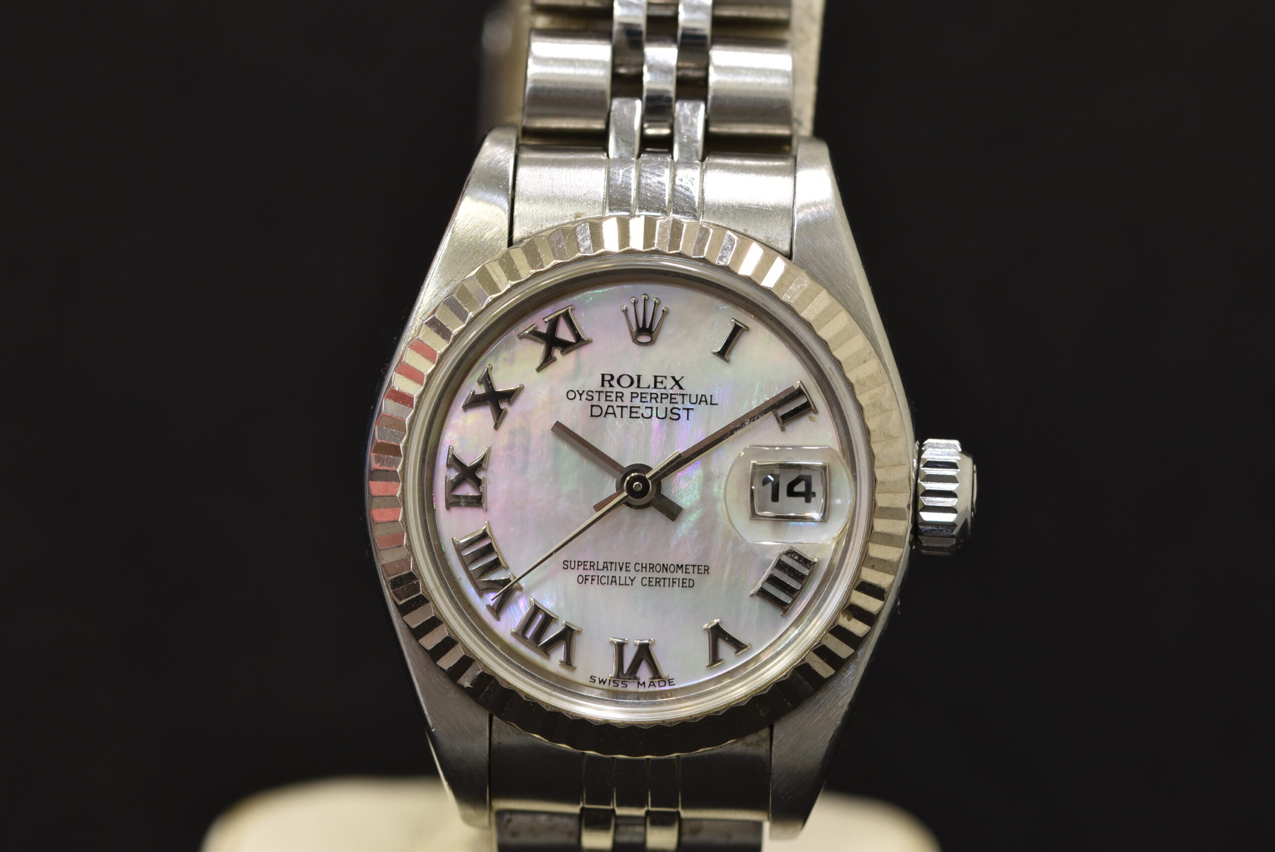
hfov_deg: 15.2
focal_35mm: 135
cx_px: 638
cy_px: 426
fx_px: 4785
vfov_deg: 10.2
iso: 100
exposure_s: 1/3
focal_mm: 90
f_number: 11
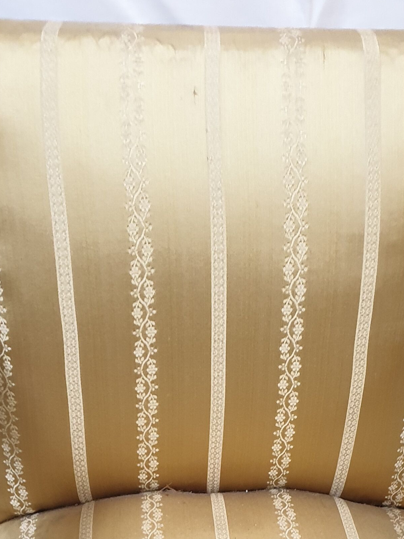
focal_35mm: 65
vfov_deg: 26.9
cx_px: 245
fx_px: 1011
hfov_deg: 22.6
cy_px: 623
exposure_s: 1/24
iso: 250
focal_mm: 4.3
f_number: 1.5
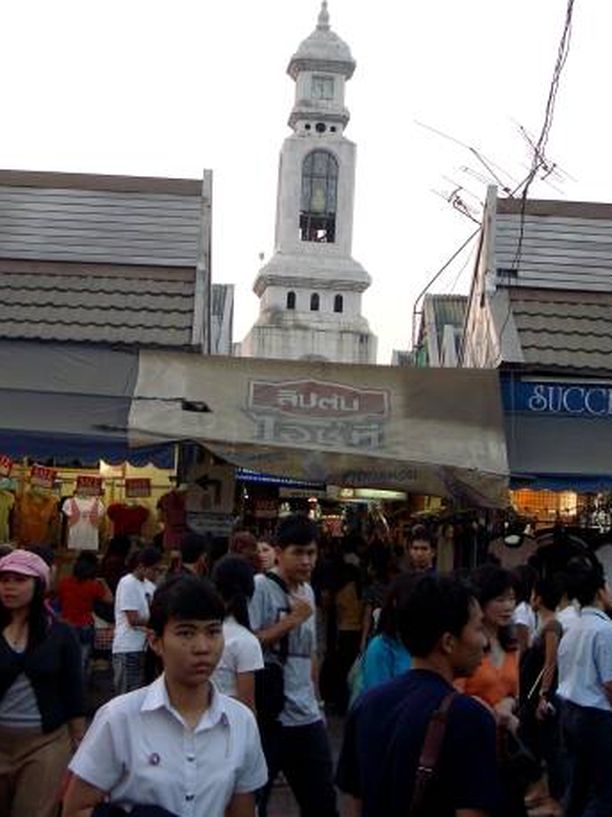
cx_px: 318
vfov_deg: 29.8
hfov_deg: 22.6
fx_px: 1534
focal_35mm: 65
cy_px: 410
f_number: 3.5
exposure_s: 1/80
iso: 100
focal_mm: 10.2
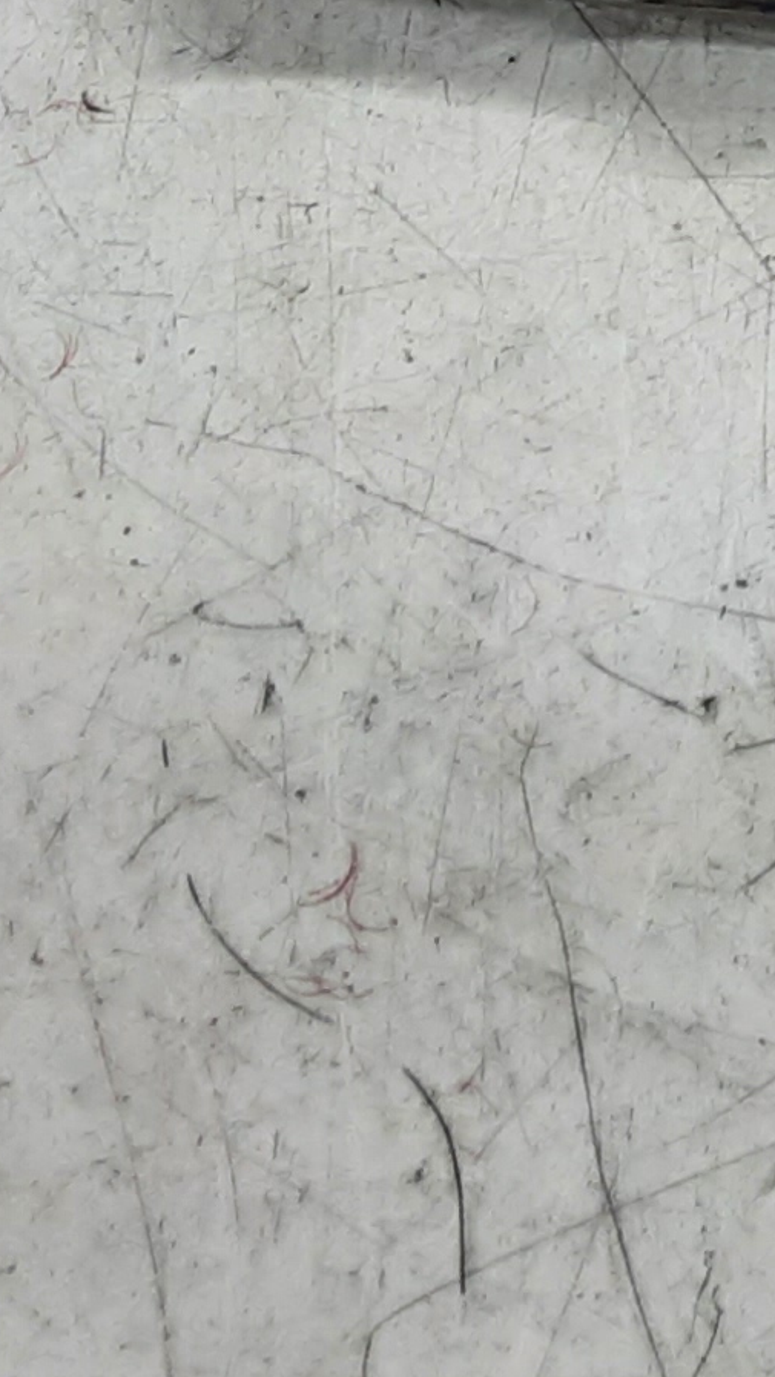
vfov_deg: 18.5
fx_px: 3906
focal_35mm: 107
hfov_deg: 10.0
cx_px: 1822
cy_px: -439
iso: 64
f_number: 1.9
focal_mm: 2.91
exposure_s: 1/50
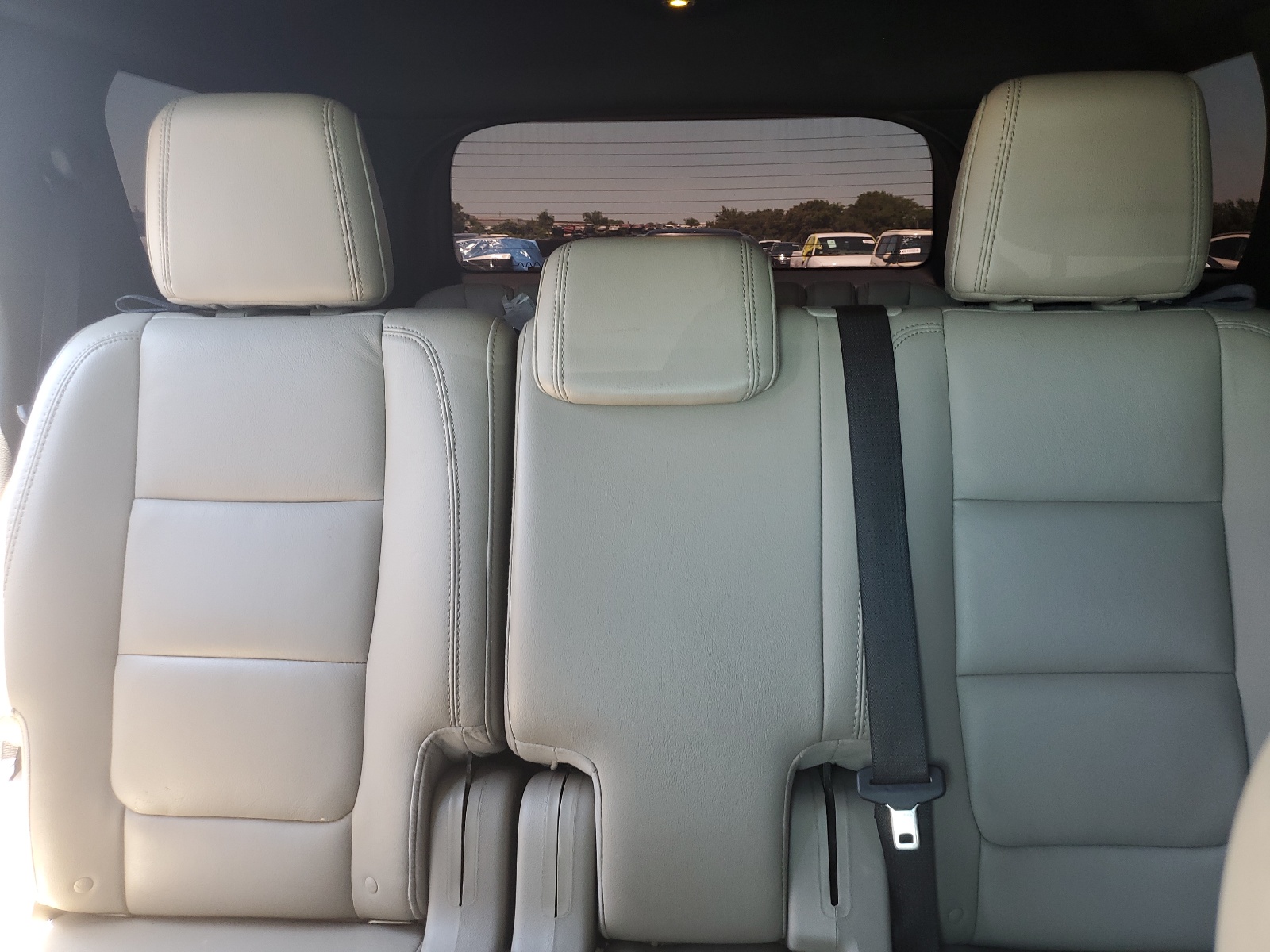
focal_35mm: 26
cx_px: 635
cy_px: 476
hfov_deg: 67.3
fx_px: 954
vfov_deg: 53.1
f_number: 1.5
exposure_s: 1/60.2
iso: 54
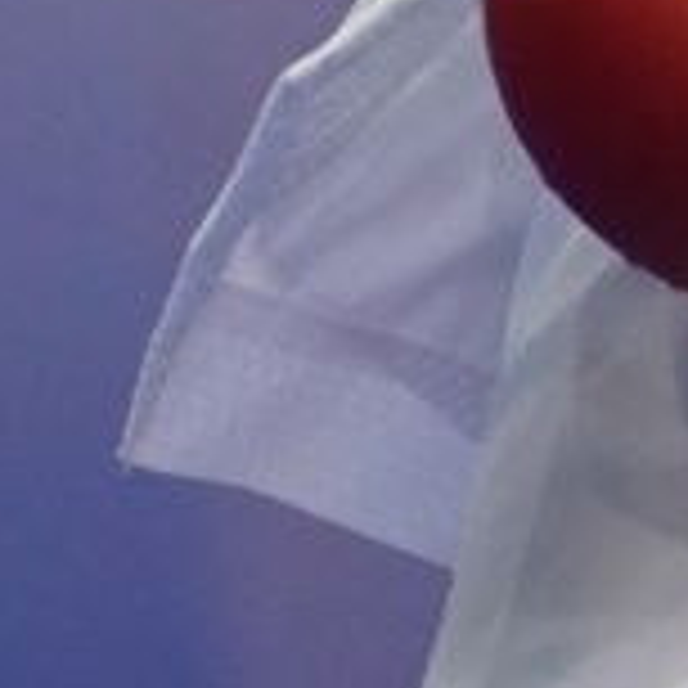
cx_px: -1322
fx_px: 36495
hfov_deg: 1.1
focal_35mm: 1623
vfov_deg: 1.1
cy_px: -1758
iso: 2500
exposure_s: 1/1000
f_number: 2.8
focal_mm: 162
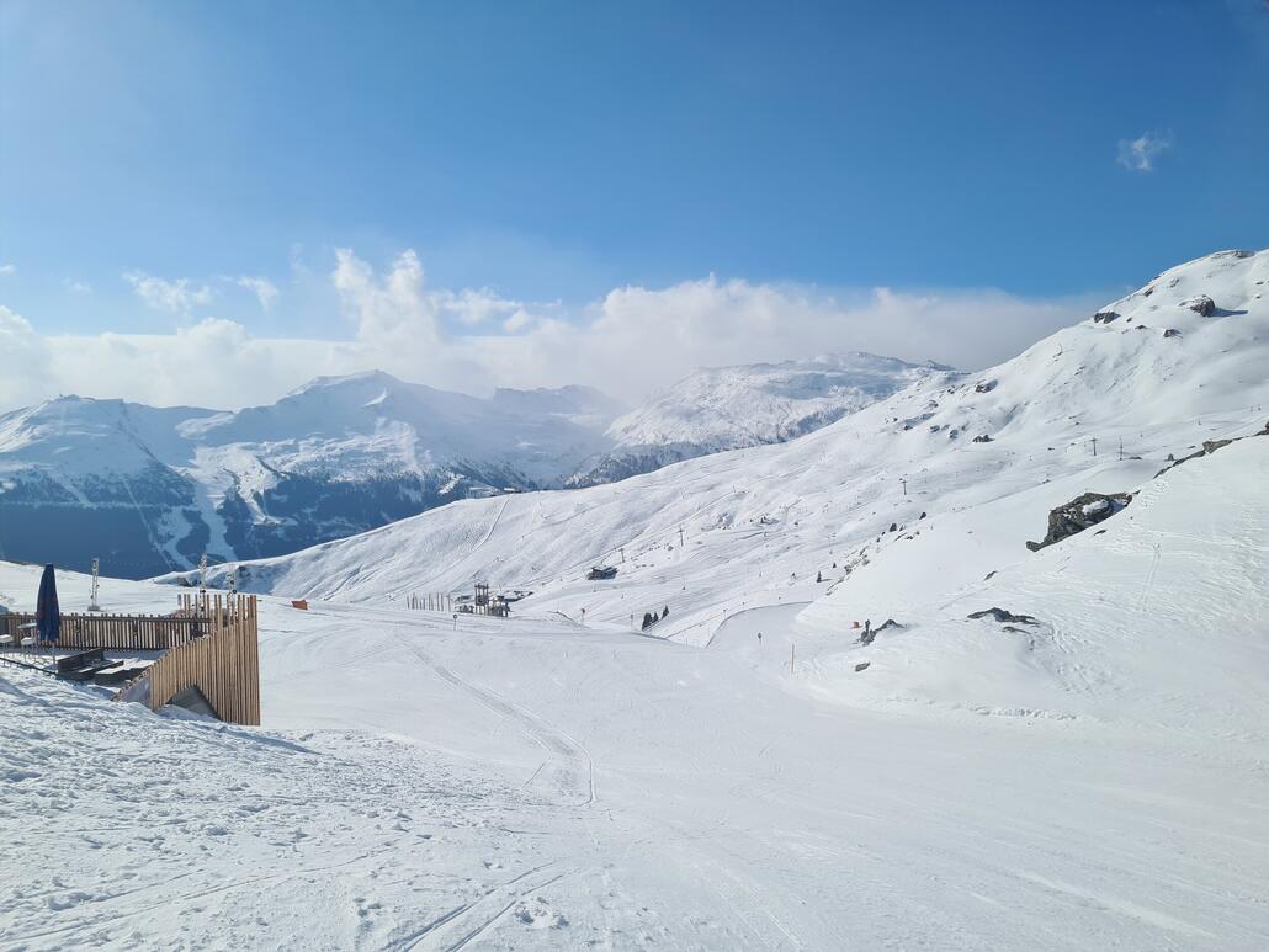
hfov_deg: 67.3
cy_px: 476
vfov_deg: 53.1
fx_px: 953
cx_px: 634
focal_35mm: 26
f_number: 1.8
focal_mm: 5.4
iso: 50
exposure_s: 1/6384
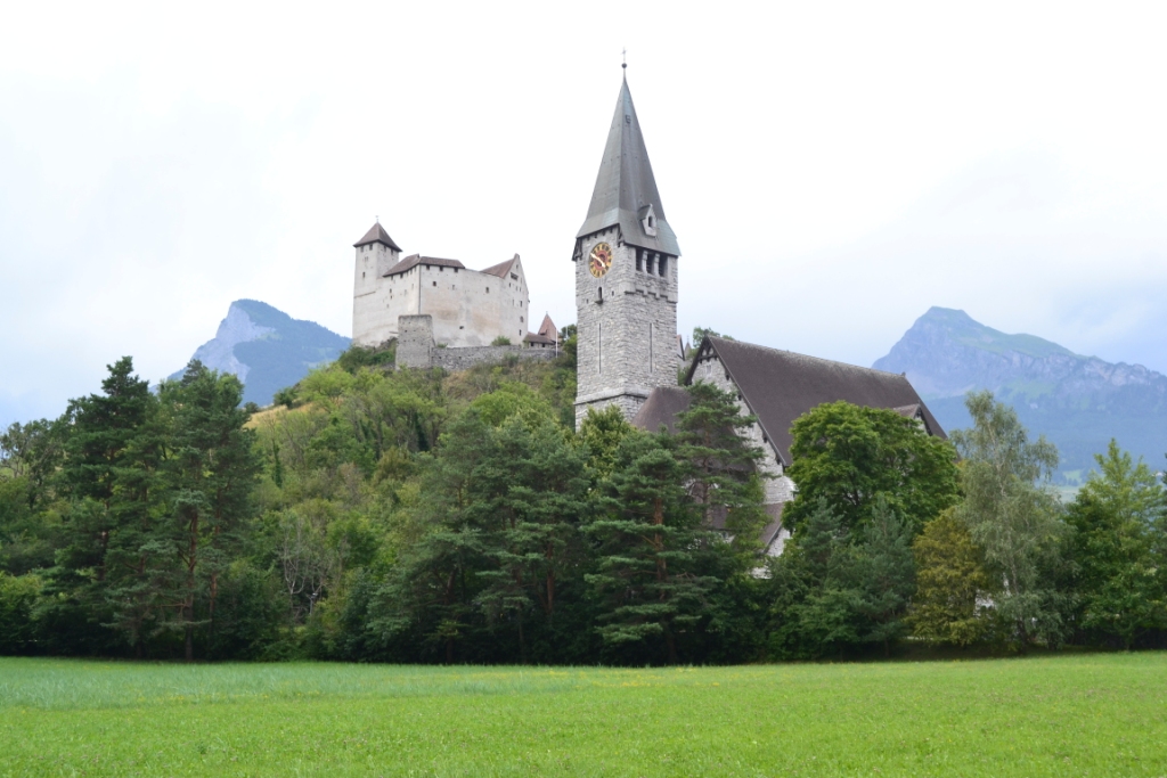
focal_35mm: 39
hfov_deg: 49.5
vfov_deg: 34.2
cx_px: 584
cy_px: 389
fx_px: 1264
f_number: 9
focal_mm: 26
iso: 400
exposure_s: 1/125
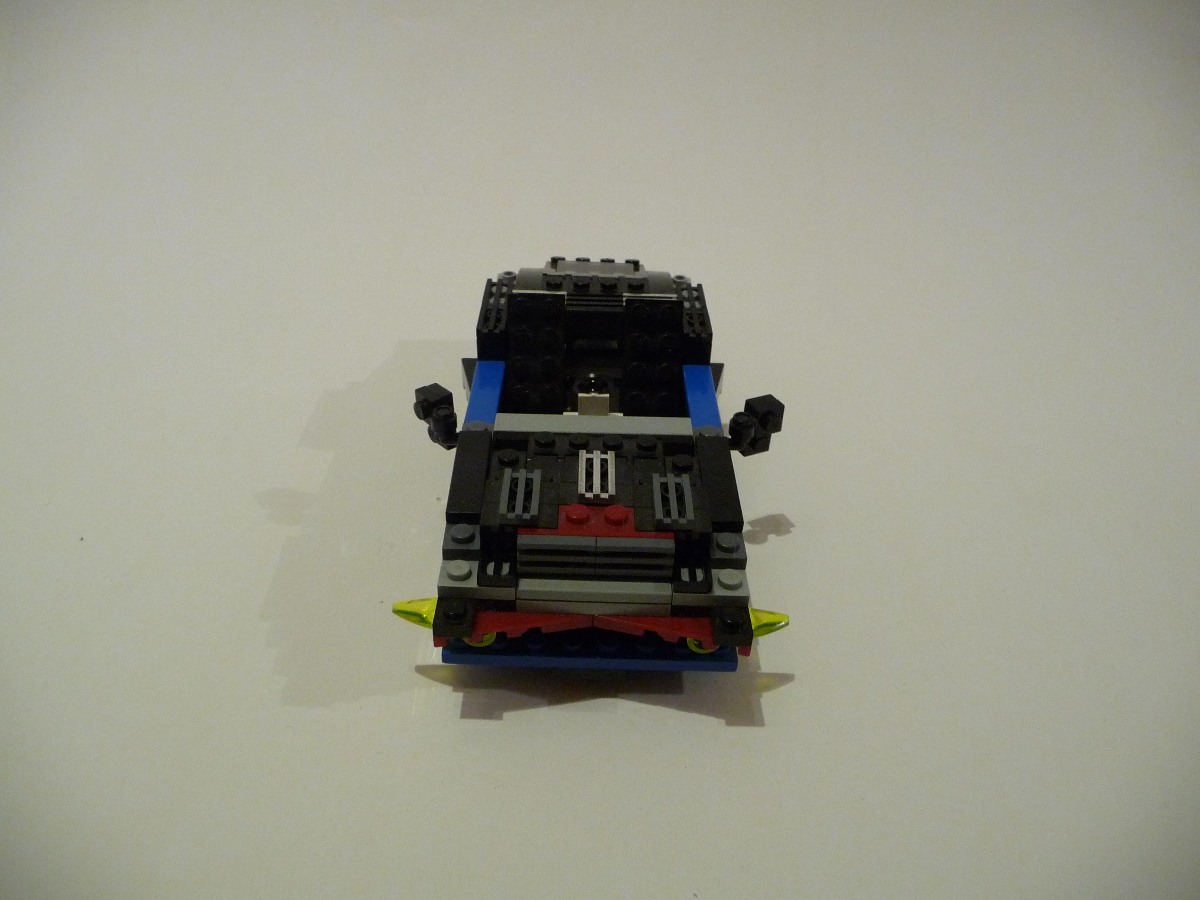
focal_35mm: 28
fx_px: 971
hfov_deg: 63.4
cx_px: 600
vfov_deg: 49.7
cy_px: 450
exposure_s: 1/20
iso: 400
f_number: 3.3
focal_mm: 4.7
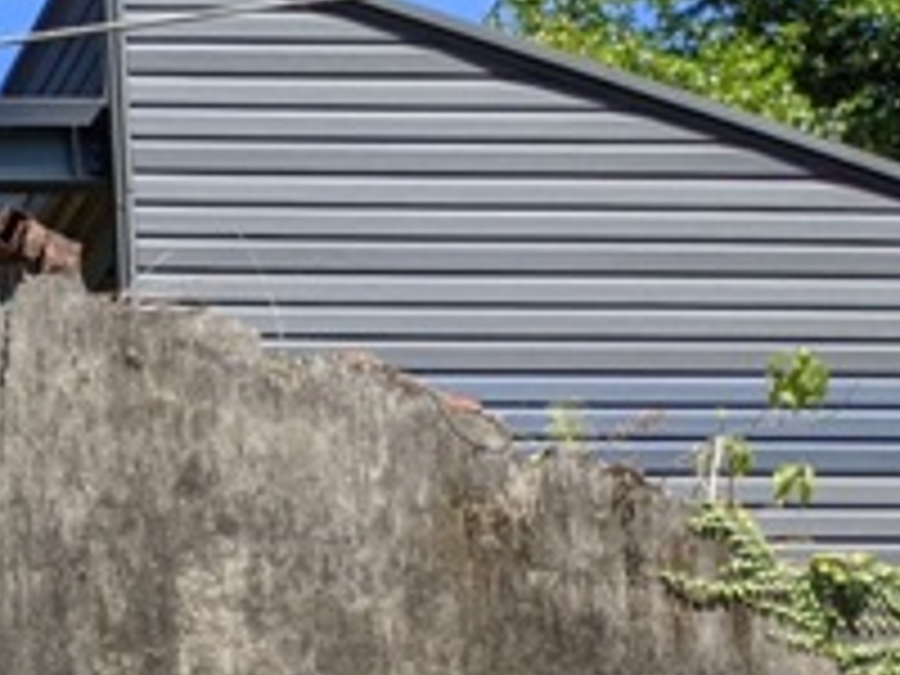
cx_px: -724
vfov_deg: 12.6
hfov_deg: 15.6
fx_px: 2808
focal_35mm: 108
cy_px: 1174
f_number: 1.73
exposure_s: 1/1672
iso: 50
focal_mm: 4.38
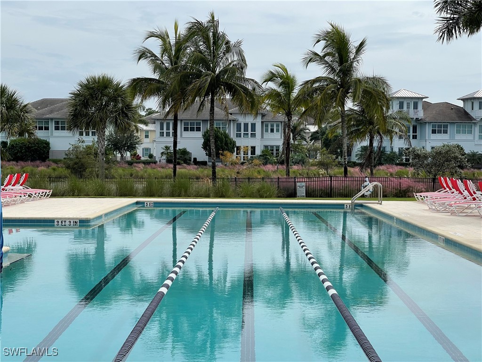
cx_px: 241
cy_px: 181
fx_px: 891
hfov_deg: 30.3
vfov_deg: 22.9
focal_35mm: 64
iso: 20
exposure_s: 1/2016
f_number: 2.2
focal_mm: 7.5
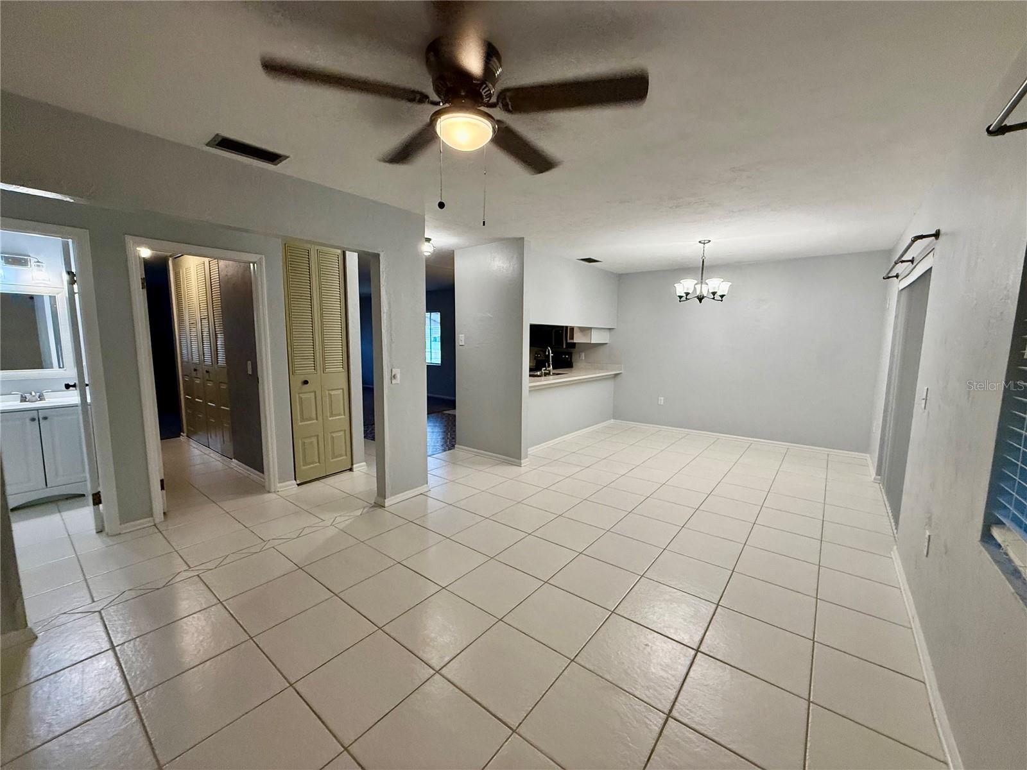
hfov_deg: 102.1
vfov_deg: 85.7
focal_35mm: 14
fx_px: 415
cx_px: 514
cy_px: 385
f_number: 2.2
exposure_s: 1/120
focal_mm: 2.22
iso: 400
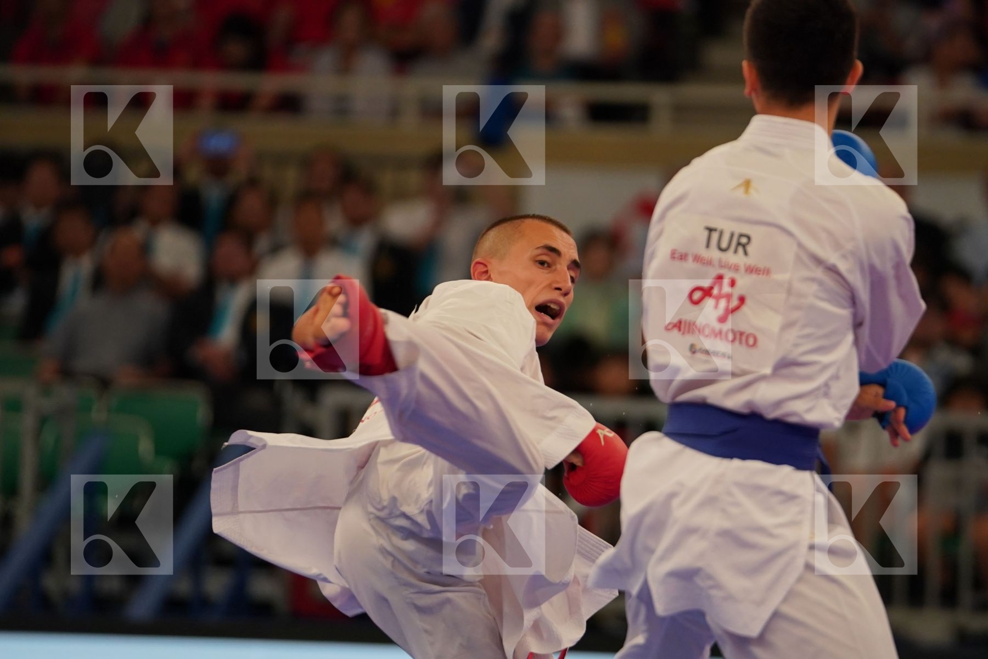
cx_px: 494
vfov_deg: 4.6
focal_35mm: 297
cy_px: 330
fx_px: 8150
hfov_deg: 6.9
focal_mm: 198
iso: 1250
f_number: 2.8
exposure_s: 1/1000
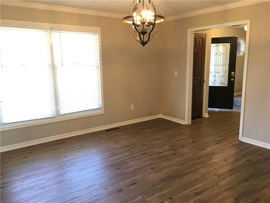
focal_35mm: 29
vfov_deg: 48.2
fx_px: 226
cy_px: 102
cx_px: 135
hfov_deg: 61.7
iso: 80
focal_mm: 4.15
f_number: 2.2
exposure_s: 1/30
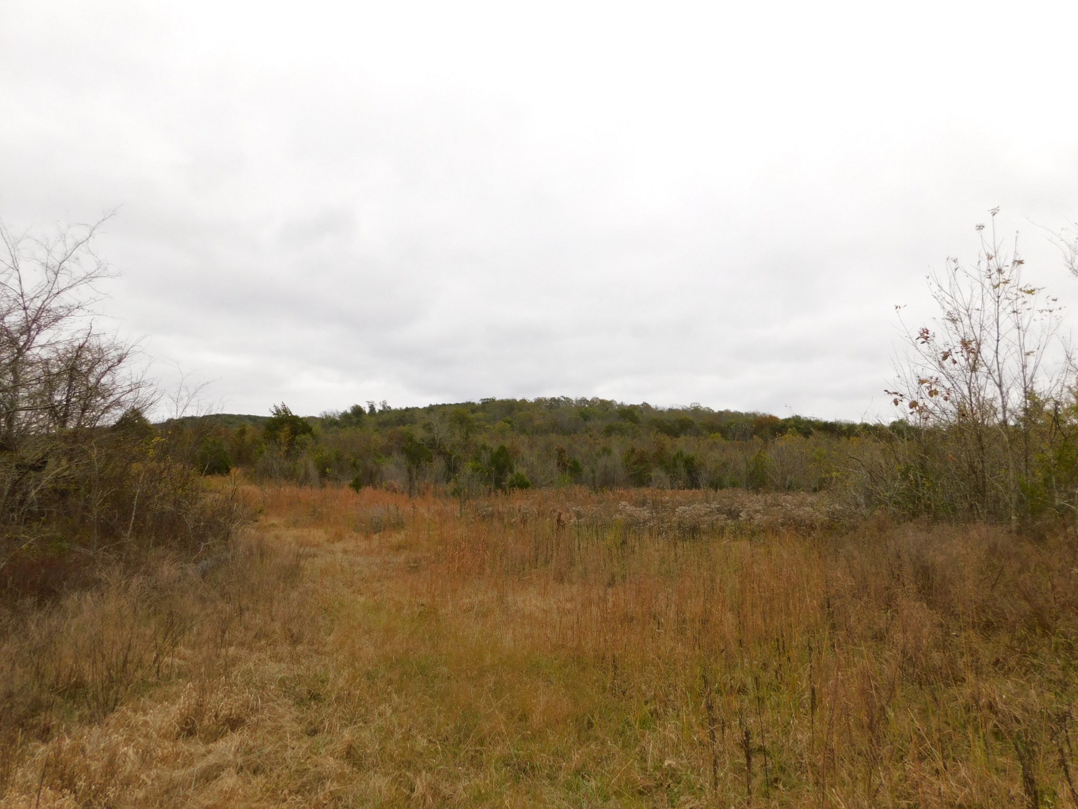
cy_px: 404
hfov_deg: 73.9
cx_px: 539
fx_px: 716
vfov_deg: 58.9
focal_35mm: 23
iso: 125
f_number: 3
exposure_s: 1/500
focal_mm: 4
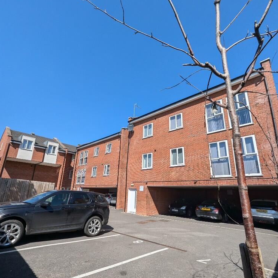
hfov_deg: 87.4
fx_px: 145
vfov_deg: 87.4
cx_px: 137
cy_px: 144
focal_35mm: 16
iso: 42
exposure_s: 1/1422
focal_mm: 1.95
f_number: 2.2
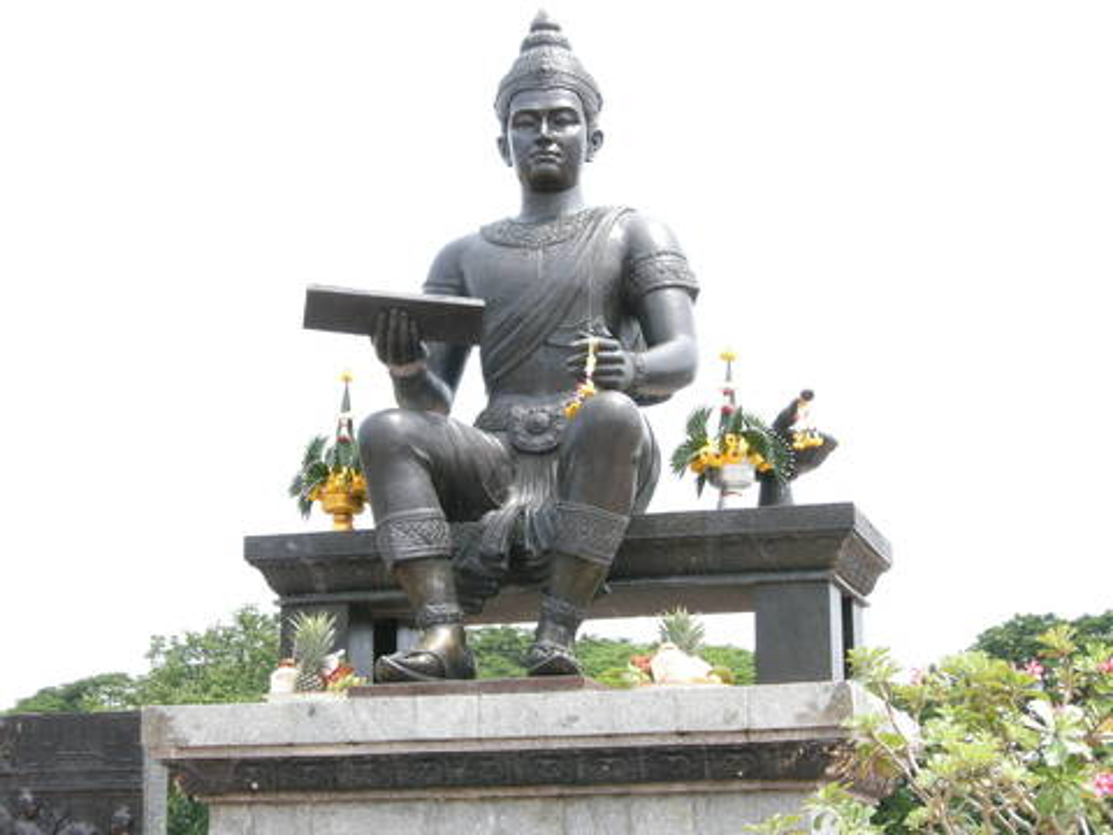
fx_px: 2379
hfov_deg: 26.3
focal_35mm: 74
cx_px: 556
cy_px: 418
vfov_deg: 19.9
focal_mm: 15.7
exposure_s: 1/83
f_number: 6.1
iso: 64
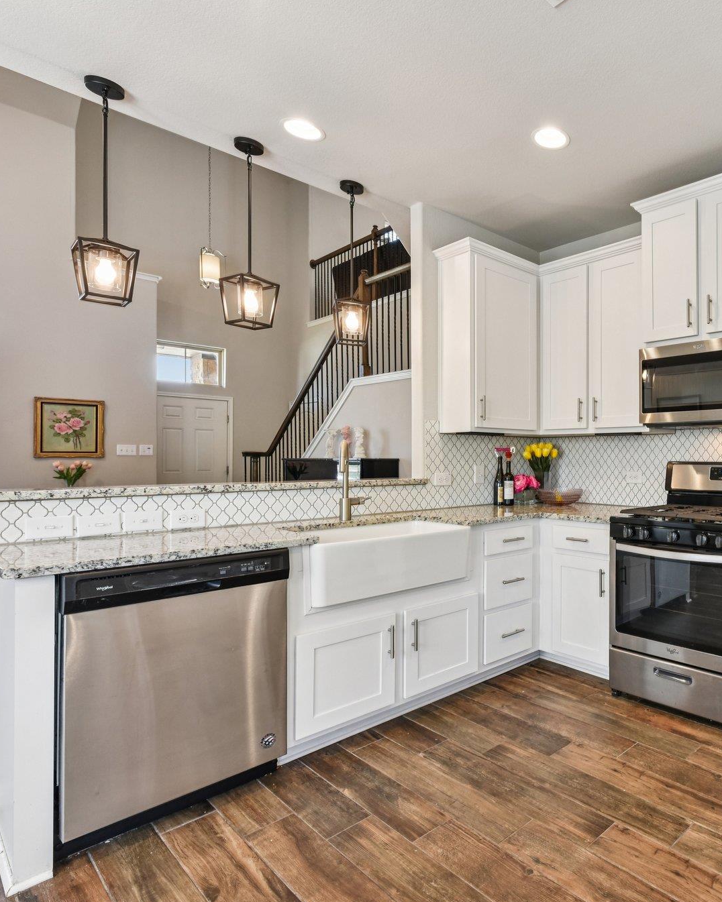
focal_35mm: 20
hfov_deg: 60.3
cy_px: 456
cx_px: 615
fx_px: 534
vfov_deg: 80.4
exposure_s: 1/15
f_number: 8
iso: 320
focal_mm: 14
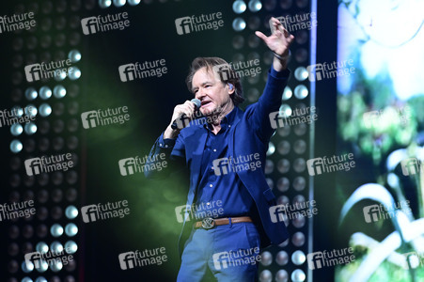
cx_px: 212
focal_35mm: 200
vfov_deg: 6.9
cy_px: 141
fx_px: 2354
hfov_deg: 10.3
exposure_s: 1/320
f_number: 5.6
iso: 3200
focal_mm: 200
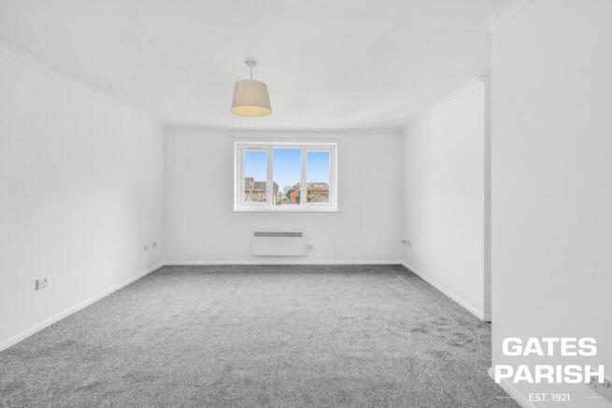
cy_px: 204
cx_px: 306
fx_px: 255
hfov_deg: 100.4
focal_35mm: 15
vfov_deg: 77.4
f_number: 2.8
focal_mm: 15
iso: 100
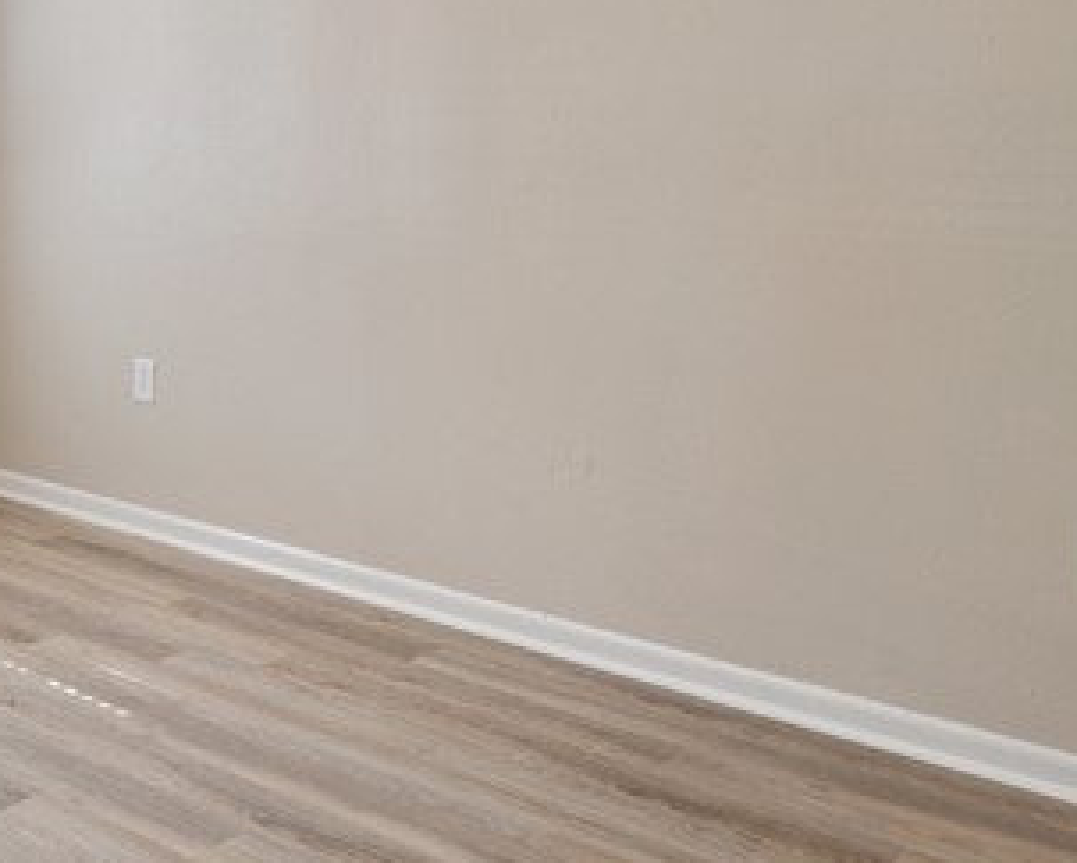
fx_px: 1500
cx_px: 32
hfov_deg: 36.1
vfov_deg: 31.0
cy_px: 126
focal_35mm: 47
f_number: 9
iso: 250
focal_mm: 14
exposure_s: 1/13
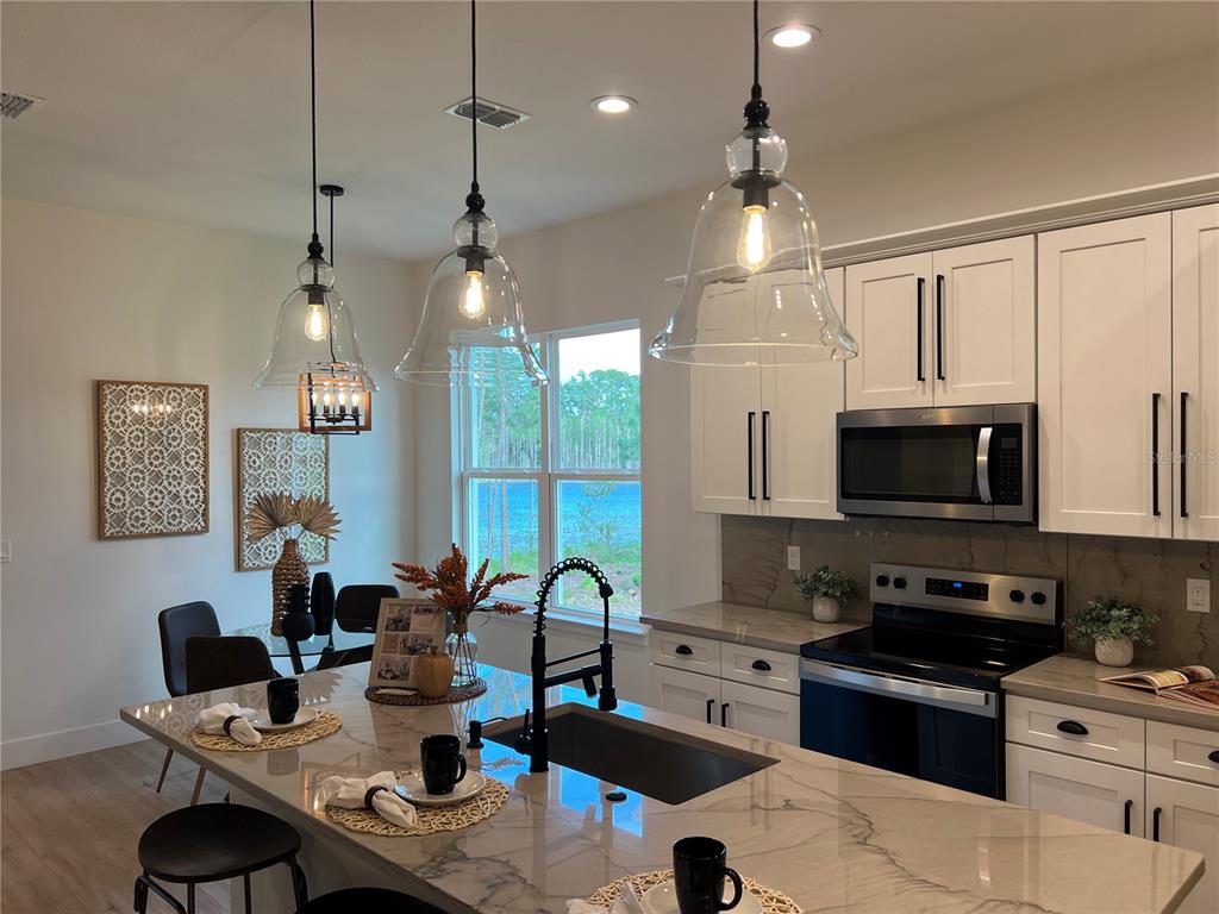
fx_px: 916
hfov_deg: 67.3
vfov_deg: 53.1
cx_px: 610
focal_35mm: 26
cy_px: 457
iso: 64
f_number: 1.5
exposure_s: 1/120
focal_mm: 5.7
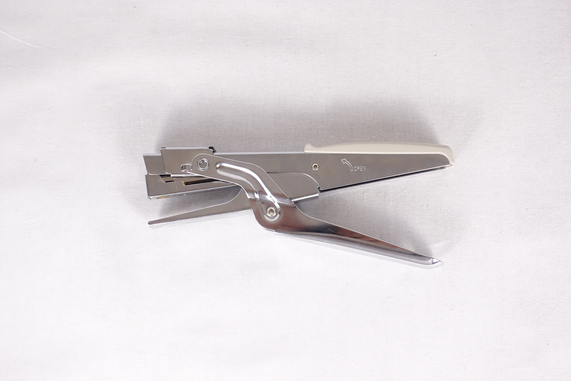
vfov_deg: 24.2
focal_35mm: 56
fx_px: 888
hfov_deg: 35.6
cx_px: 286
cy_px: 190
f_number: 4
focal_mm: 20.43
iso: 800
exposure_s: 1/500
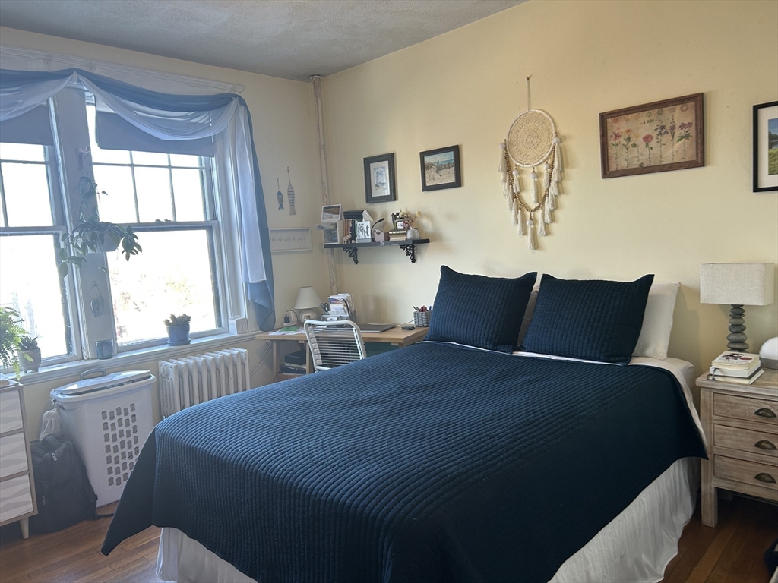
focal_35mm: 26
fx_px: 584
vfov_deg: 53.1
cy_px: 292
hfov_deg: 67.3
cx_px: 389
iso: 64
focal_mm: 5.7
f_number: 1.5
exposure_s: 1/60
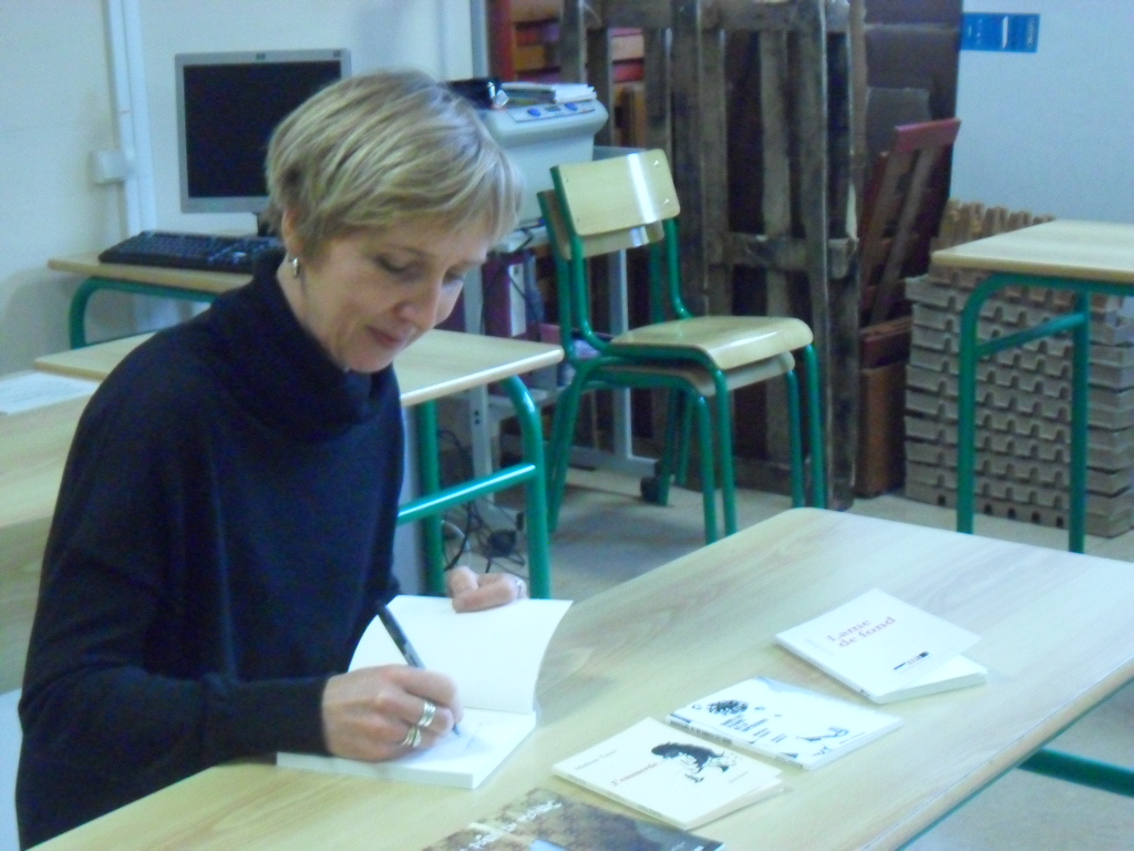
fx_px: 2064
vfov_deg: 23.3
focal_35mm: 63
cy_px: 426
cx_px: 567
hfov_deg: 30.7
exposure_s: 1/20
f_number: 5.6
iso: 800
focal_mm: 11.2
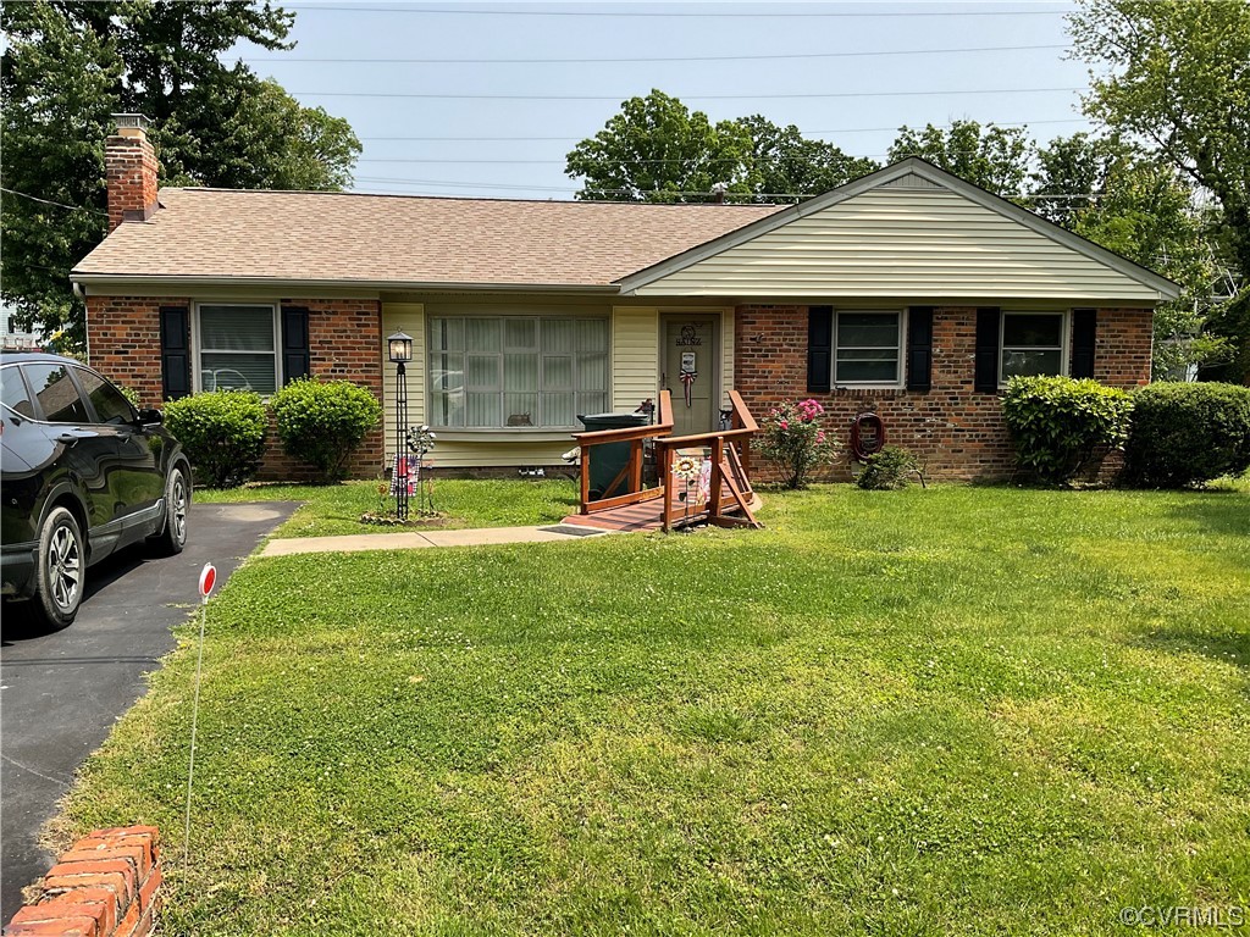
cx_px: 625
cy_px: 468
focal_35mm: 29
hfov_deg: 61.7
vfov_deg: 48.2
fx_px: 1047
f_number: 1.8
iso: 16
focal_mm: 3
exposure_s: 1/1342
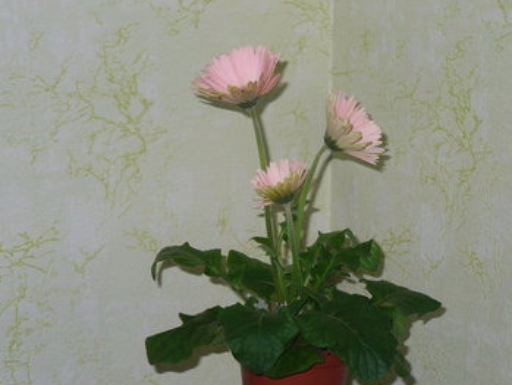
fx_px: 2116
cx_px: 271
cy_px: 217
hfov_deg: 13.8
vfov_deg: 10.4
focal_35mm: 143
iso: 150
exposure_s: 1/60
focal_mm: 18.3
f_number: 3.6
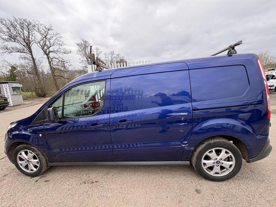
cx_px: 138
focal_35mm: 14
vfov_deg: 85.7
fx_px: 112
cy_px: 104
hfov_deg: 102.1
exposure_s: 1/263
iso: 64
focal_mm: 2.22
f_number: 2.2
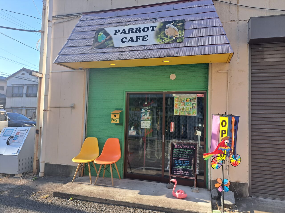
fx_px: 198
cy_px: 106
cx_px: 142
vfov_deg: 56.8
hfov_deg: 71.6
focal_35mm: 24
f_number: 1.8
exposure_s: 1/421
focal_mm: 5.23
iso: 50
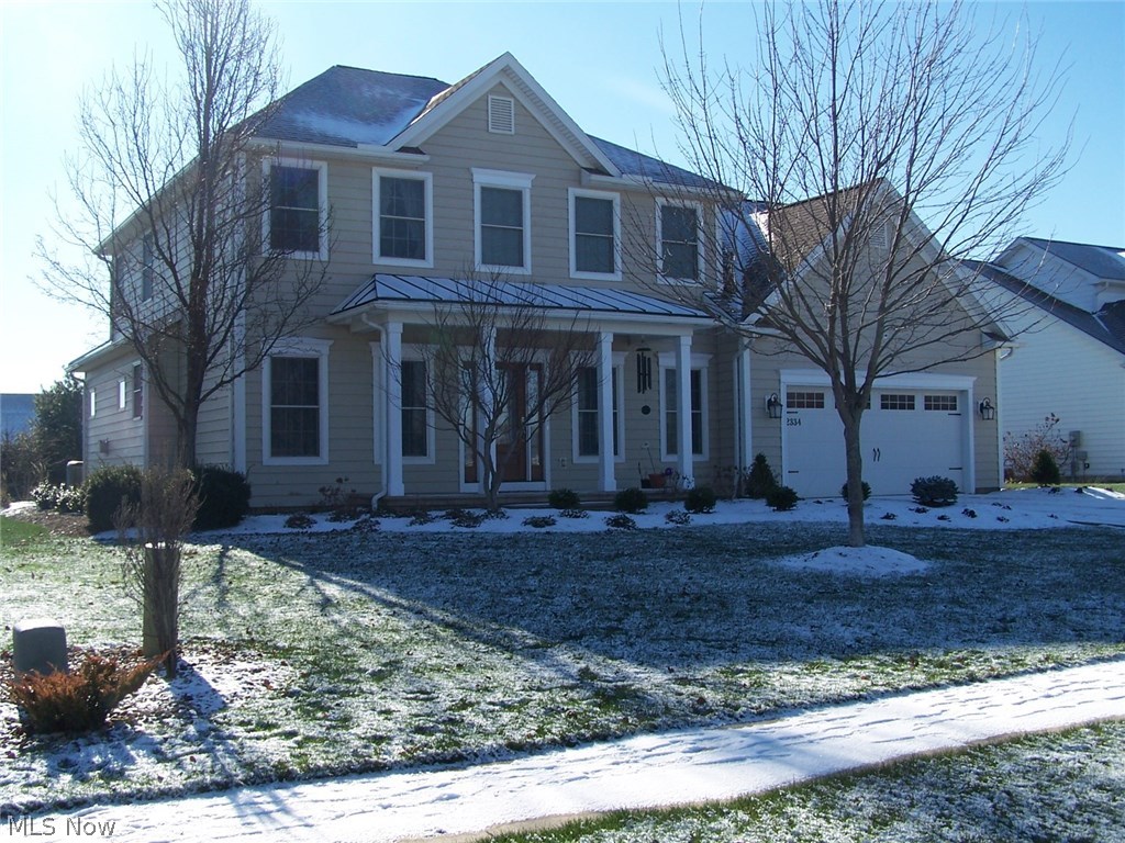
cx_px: 562
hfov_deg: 49.0
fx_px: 1235
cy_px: 422
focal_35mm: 38
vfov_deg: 37.7
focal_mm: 6.3
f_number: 4
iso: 80
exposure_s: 1/640
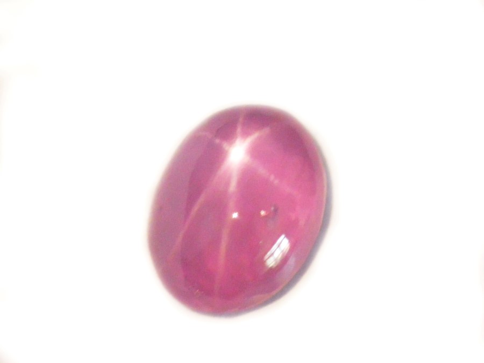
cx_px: 242
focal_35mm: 465
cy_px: 182
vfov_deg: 3.2
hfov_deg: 4.3
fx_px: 6502
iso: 1600
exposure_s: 1/50
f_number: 5.7
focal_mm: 83.7
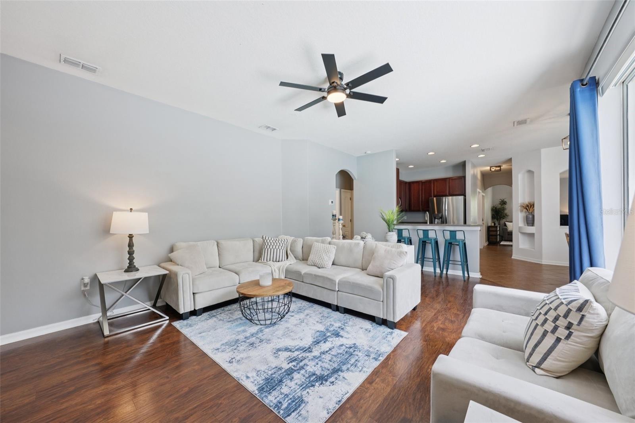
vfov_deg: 85.4
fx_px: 229
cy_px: 212
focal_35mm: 13
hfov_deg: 108.3
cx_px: 318
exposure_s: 1/50
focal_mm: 13
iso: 400
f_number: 8
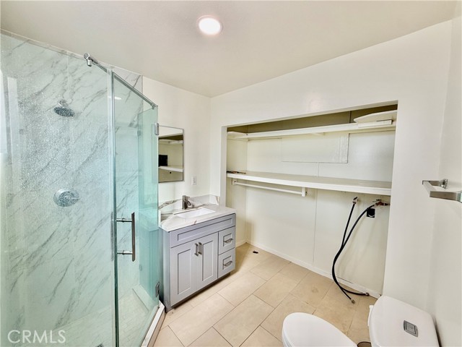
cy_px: 174
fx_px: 187
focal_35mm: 14
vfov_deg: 85.7
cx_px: 231
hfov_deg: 102.1
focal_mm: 2.22
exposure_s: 1/120
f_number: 2.2
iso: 50
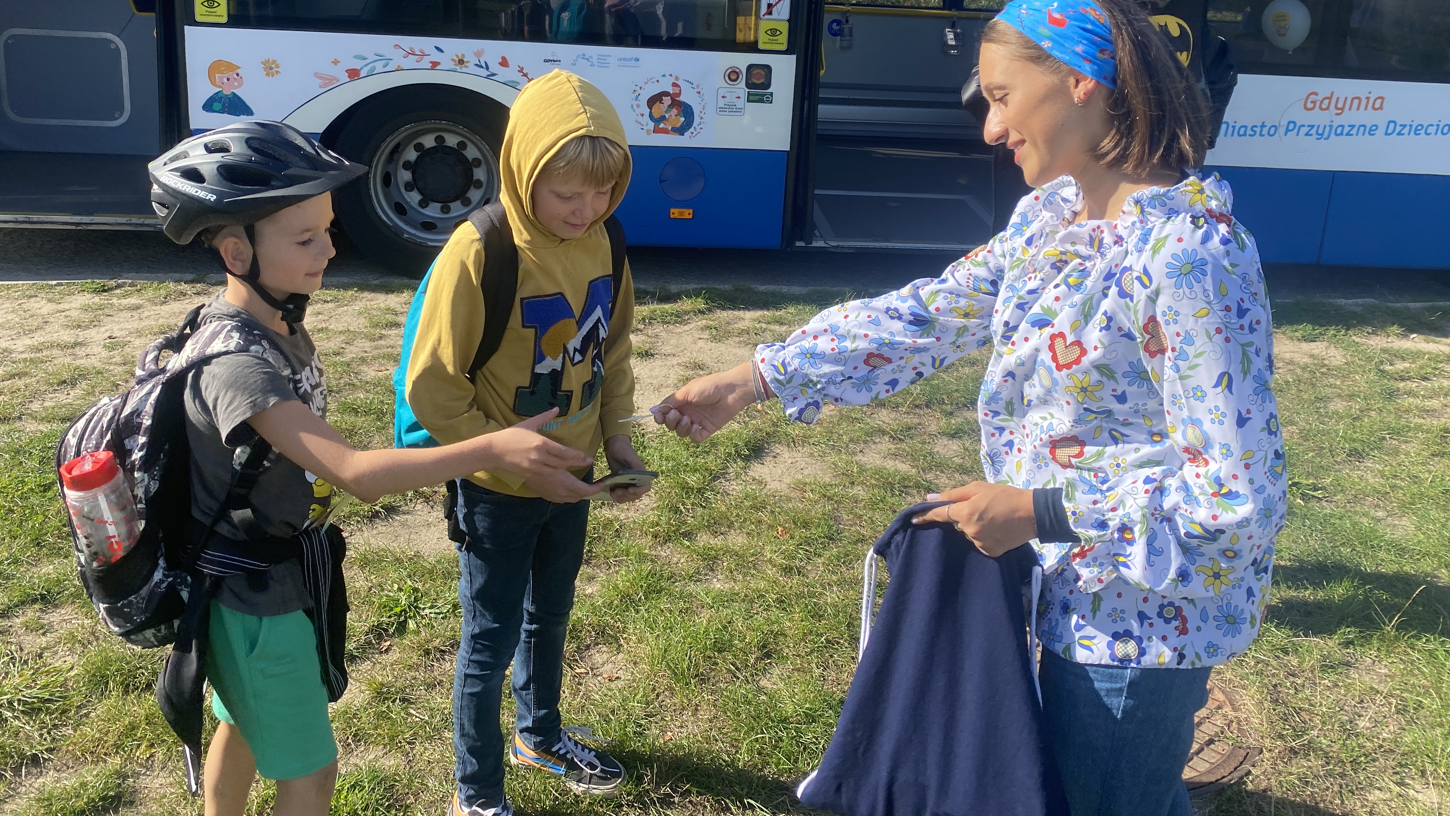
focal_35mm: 32
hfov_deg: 61.0
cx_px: 719
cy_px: 230
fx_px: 1230
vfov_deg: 36.0
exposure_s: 1/1193
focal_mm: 4.25
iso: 32
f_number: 1.8
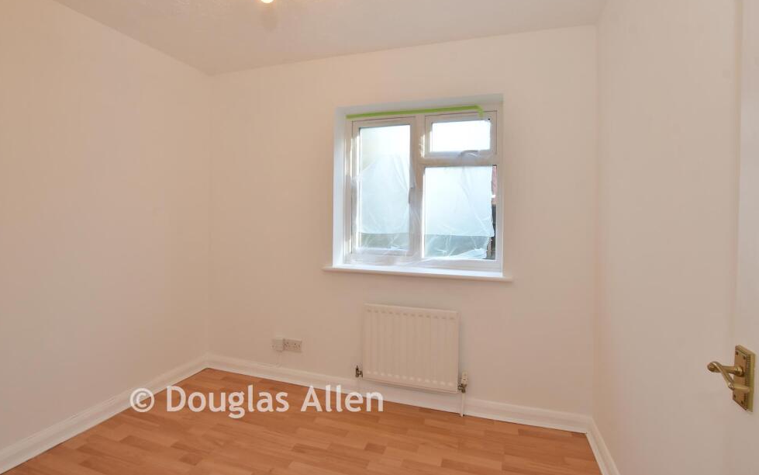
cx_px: 388
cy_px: 218
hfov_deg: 97.8
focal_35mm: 16
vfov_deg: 71.1
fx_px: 331
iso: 125
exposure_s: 1/6
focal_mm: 10
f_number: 8
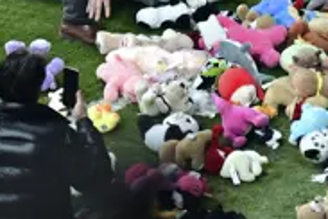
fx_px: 13902
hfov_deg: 1.4
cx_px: -45
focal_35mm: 1526
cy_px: -201
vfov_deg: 0.9
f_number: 3.5
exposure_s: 1/1250
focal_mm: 200
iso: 2000
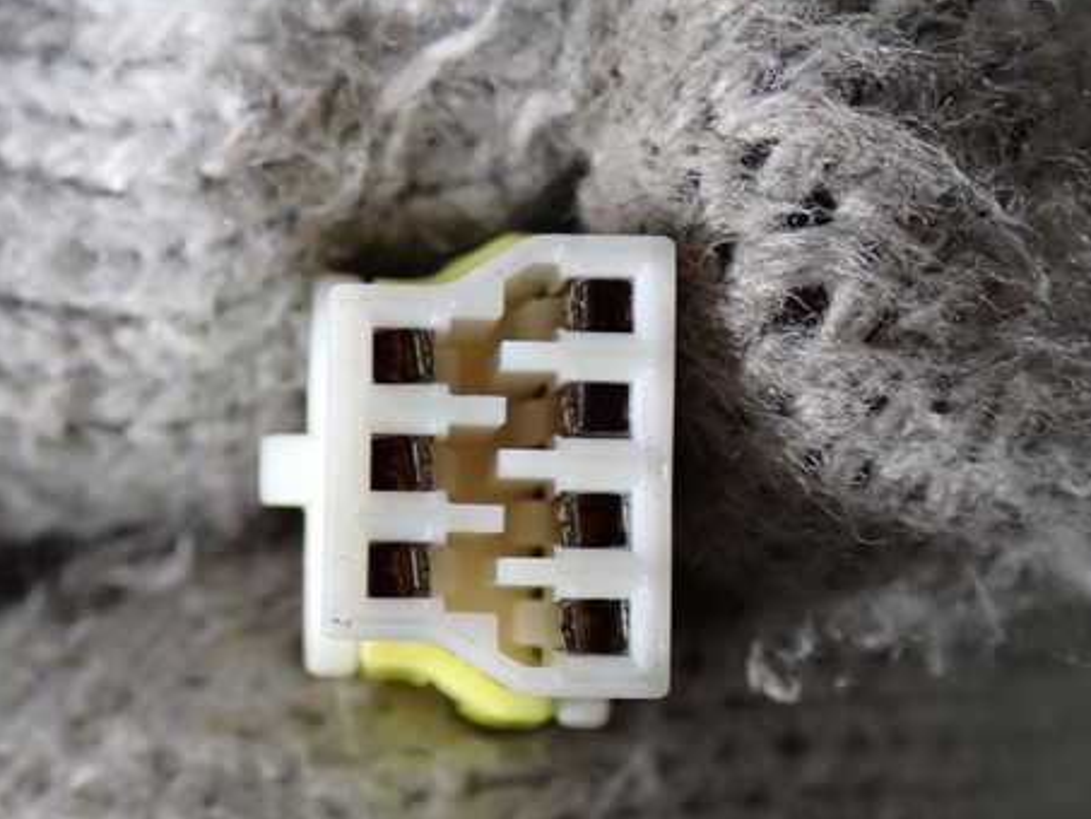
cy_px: 438
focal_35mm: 102
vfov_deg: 14.5
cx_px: 542
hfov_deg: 19.3
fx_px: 3216
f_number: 4.1
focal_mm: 13.65
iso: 640
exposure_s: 1/80
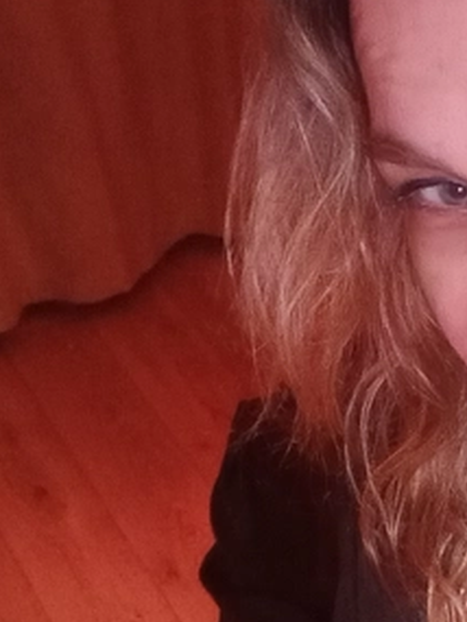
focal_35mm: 73
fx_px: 1312
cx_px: 528
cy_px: 687
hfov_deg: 19.3
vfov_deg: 24.8
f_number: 2.45
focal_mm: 3.44
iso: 3200
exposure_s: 1/10
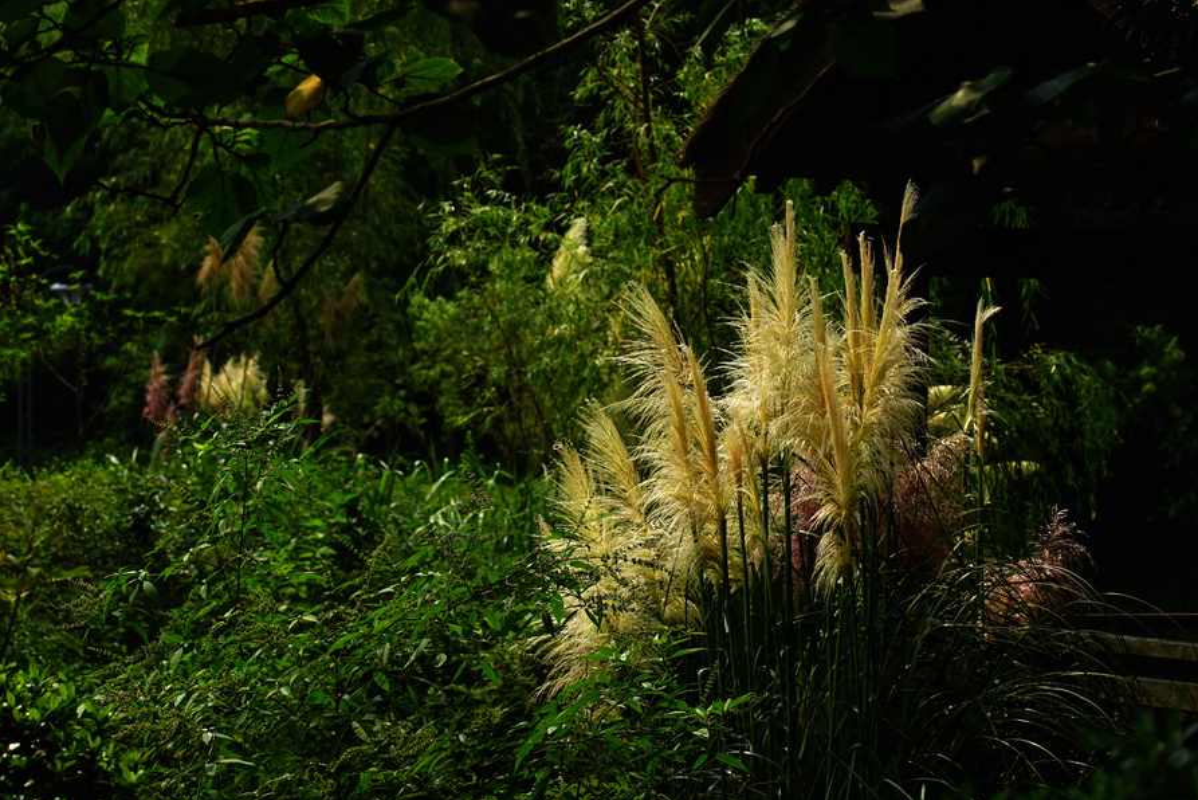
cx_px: 602
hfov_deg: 15.1
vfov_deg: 10.1
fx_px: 4527
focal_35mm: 136
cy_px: 401
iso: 100
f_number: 7.1
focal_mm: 90
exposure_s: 1/320
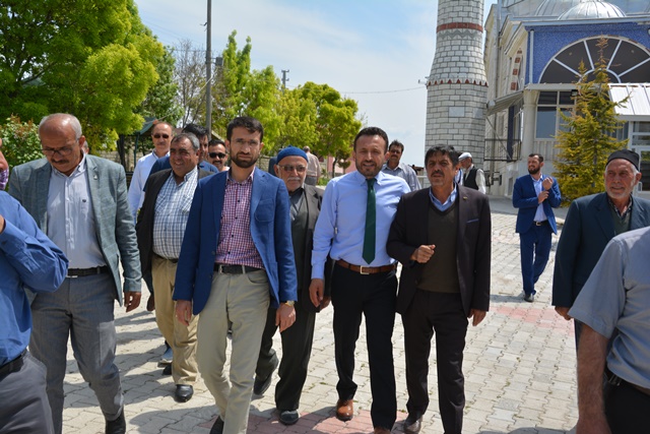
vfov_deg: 35.5
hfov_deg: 51.3
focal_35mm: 38
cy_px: 217
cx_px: 325
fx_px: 677
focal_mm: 25
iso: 100
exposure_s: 1/320
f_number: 9
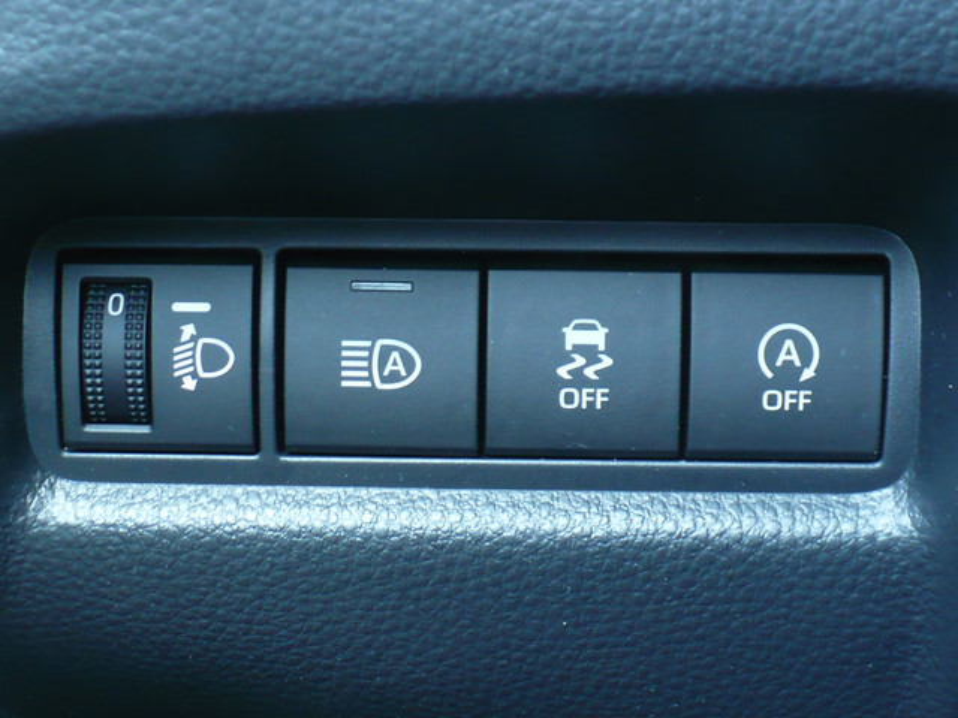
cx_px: 479
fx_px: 1965
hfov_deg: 27.4
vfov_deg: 20.7
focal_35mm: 71
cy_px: 359
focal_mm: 7.9
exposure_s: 1/8
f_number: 3
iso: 200
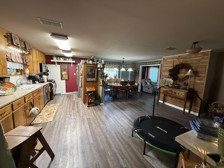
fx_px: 91
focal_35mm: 14
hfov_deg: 102.1
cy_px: 84
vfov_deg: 85.7
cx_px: 112
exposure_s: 1/120
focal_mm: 2.22
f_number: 2.2
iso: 640
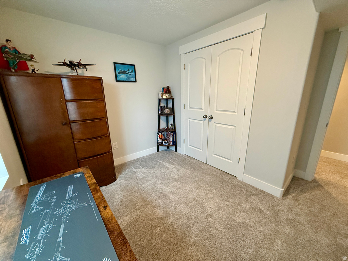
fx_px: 141
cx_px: 174
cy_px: 130
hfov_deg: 102.1
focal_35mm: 14
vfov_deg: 85.7
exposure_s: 1/120
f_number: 2.2
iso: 320
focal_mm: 2.22
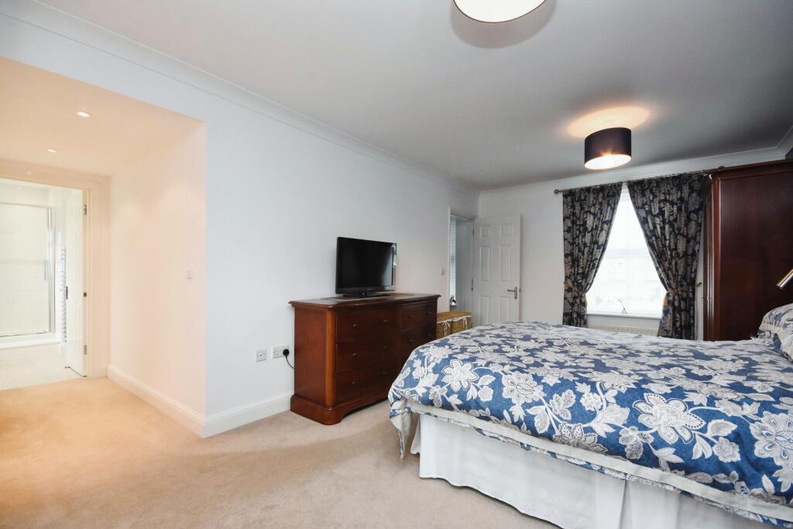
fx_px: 330
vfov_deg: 77.3
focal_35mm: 15
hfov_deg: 100.4
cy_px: 264
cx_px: 396
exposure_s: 1/30
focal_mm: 10
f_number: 8
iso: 1250
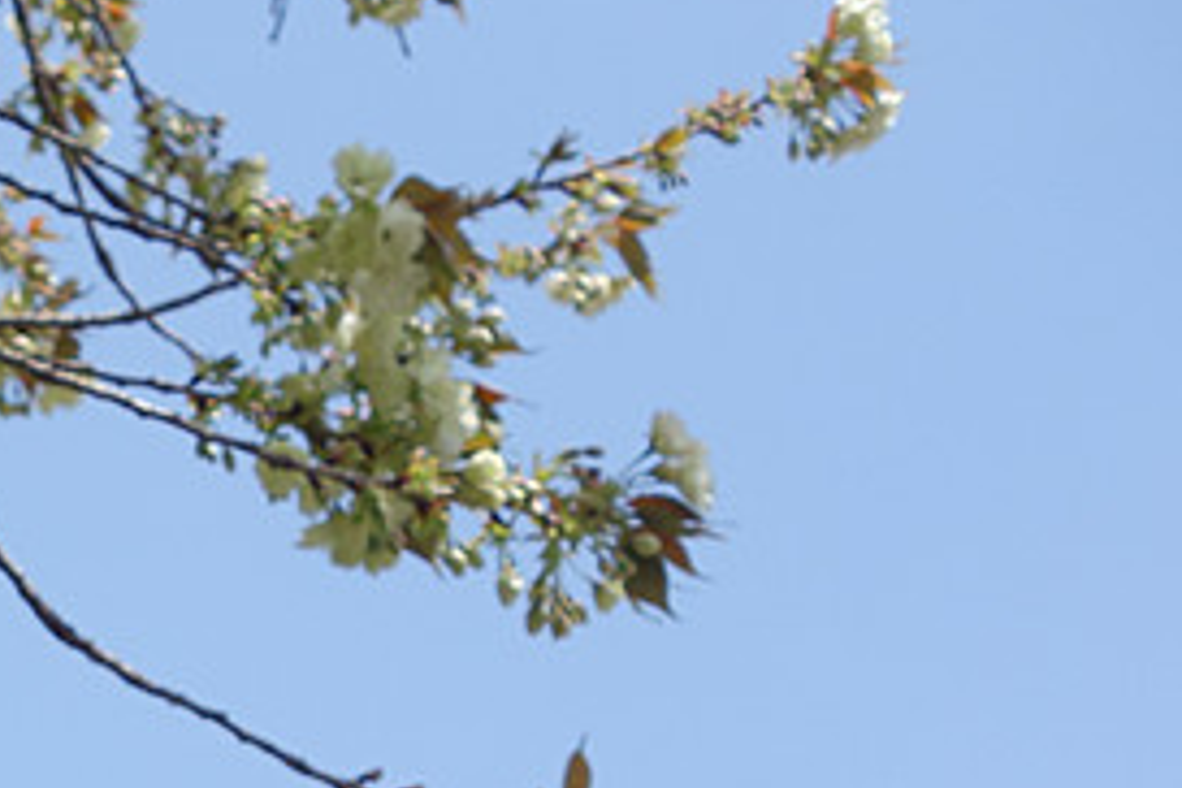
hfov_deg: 21.6
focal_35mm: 82
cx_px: -476
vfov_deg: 15.6
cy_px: 1089
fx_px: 2692
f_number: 5.6
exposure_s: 1/400
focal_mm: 10.4
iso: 125
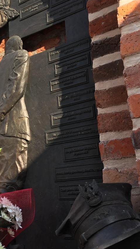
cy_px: 118
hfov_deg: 25.8
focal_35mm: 45
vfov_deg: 45.4
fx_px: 297
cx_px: 18
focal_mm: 4.15
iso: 25
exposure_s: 1/278
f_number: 2.2
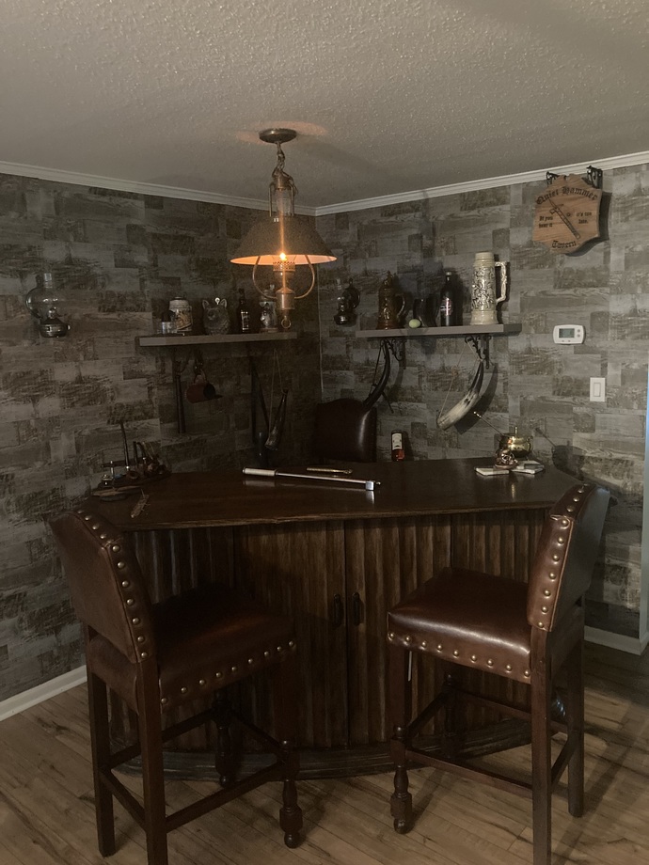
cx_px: 324
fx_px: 700
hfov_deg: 49.7
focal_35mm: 28
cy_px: 432
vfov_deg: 63.4
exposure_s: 1/15
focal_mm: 3.99
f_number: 1.8
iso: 800
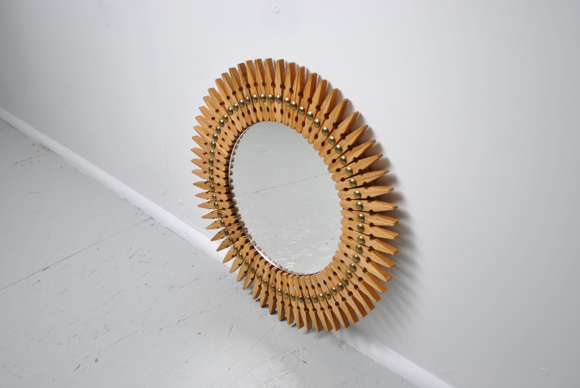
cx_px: 290
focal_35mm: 39
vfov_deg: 34.3
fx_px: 629
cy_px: 194
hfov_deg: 49.5
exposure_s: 1/60
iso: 200
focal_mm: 26
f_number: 4.2
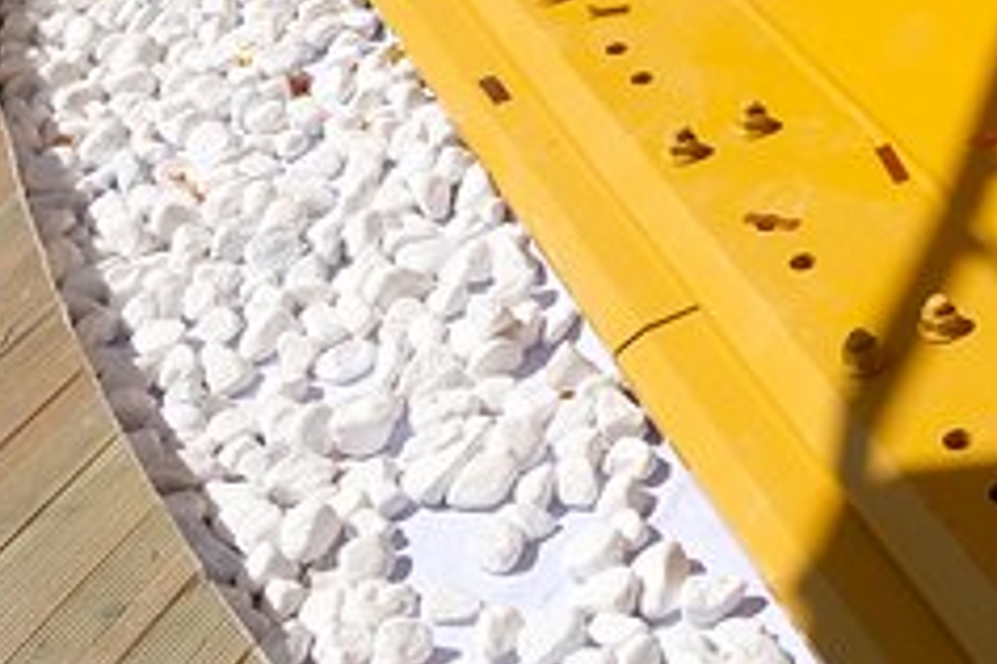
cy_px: -427
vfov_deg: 15.2
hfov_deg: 23.2
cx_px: 1153
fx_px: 2243
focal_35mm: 81
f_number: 5.6
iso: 200
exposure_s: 1/1250
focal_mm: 16
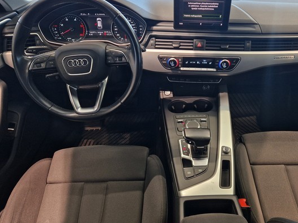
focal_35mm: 28
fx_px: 241
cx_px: 181
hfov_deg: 62.8
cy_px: 113
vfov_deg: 49.7
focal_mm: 5.4
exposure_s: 1/100
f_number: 1.8
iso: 125
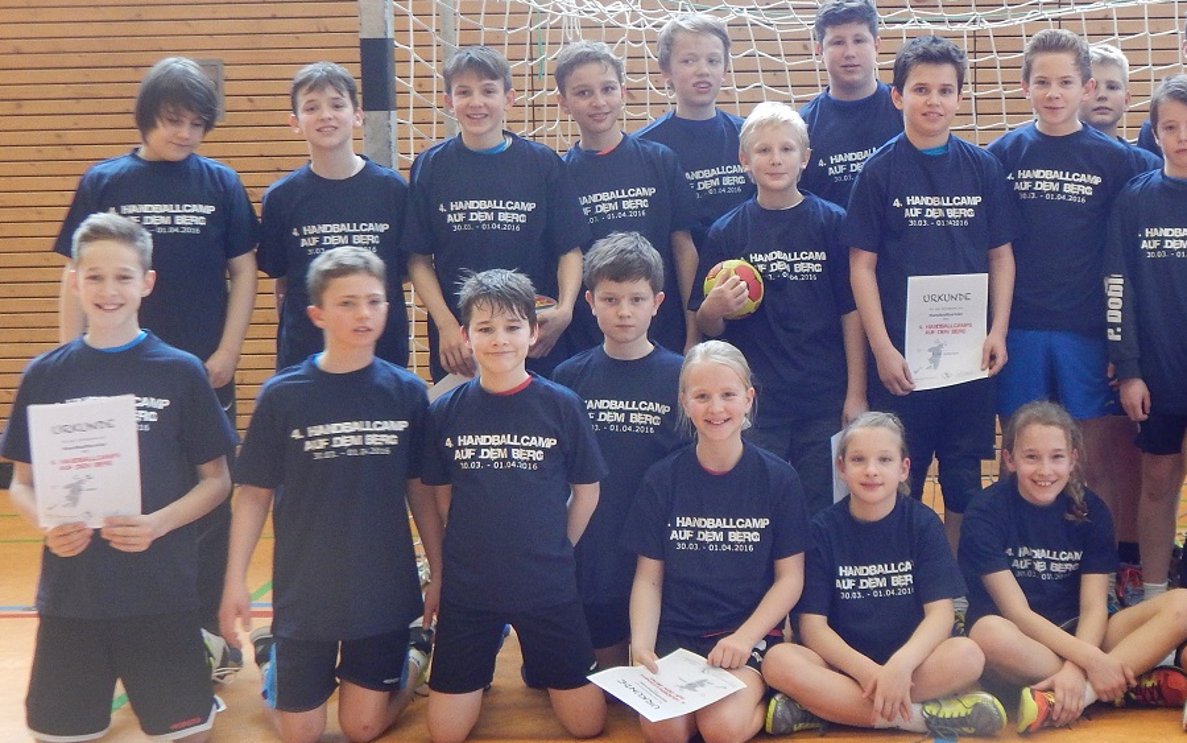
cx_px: 890
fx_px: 2265
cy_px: 300
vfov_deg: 18.6
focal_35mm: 70
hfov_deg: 28.9
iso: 280
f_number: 3.6
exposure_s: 1/30
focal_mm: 7.7
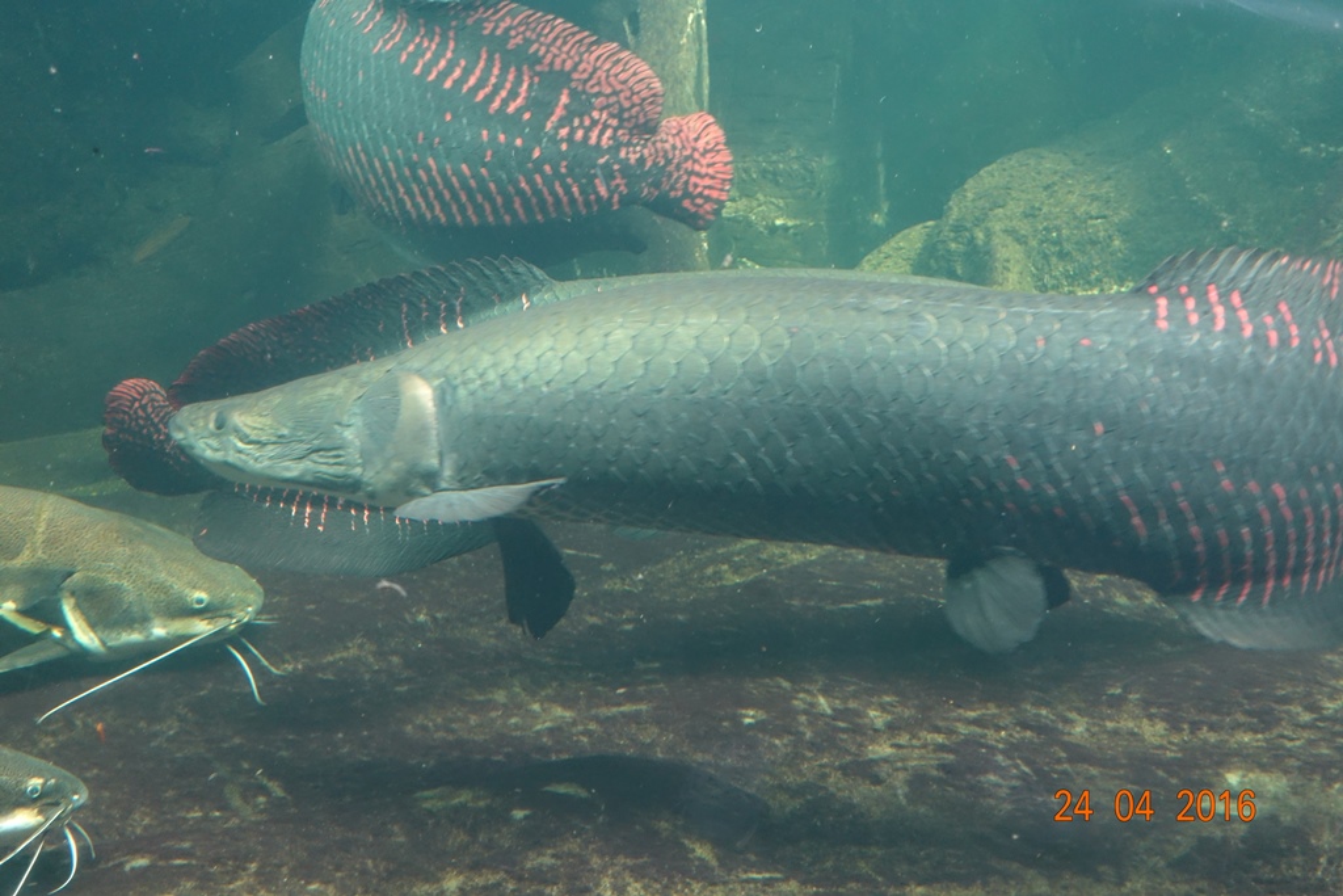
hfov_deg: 40.3
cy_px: 448
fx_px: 1828
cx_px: 672
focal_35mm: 49
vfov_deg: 27.5
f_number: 2.8
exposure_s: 1/30
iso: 800
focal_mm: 17.9
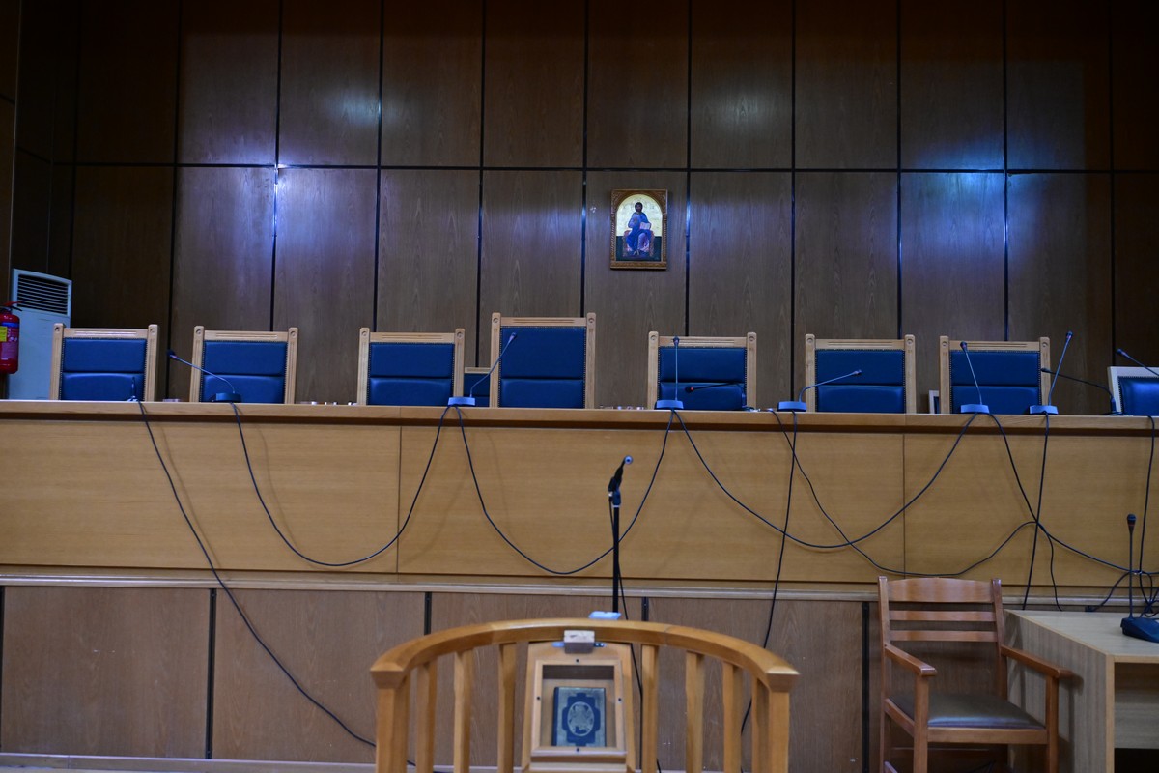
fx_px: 901
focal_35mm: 28
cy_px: 386
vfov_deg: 46.4
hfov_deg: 65.5
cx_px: 580
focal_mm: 28
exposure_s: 1/200
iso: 4000
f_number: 3.2
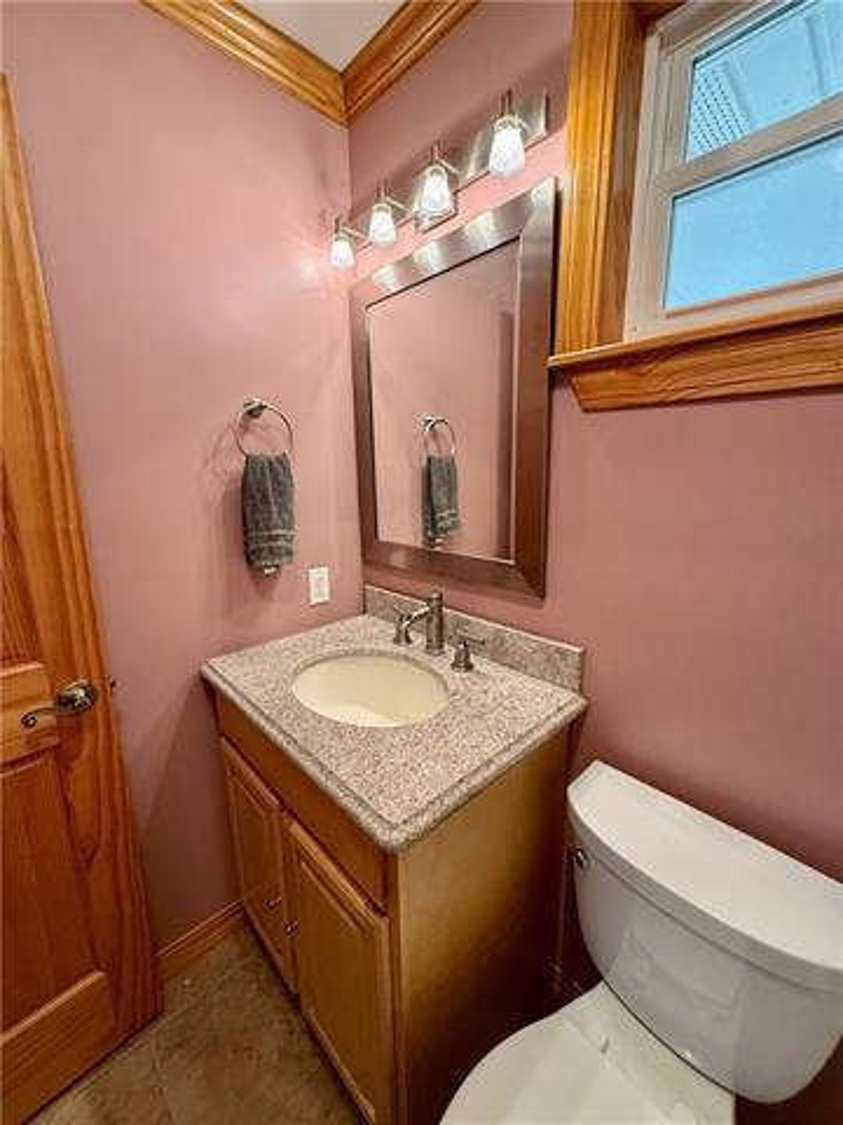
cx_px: 422
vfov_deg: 102.1
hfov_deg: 85.7
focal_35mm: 14
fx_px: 455
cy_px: 562
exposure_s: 1/60
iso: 250
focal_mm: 2.22
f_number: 2.2
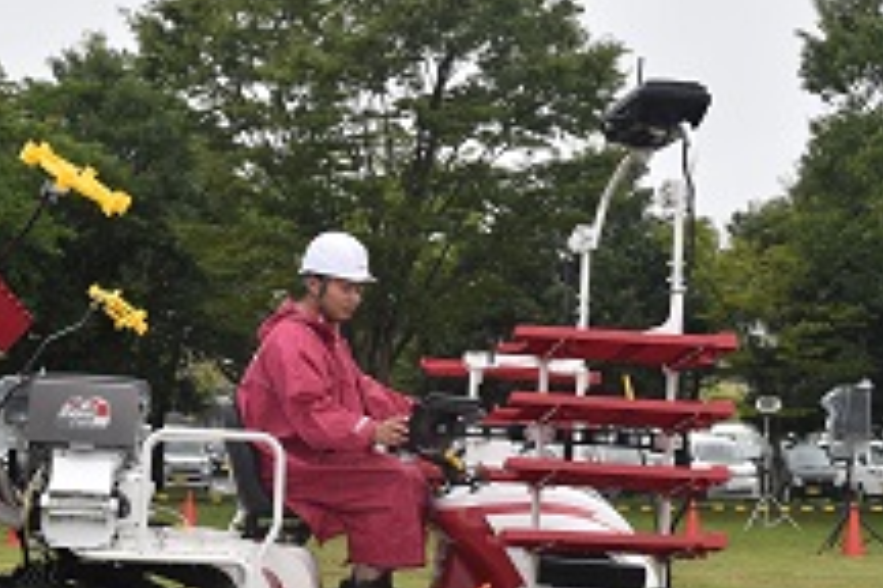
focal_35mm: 78
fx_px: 1914
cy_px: 376
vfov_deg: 17.5
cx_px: 225
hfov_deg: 25.7
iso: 220
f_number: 8
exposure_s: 1/250
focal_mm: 25
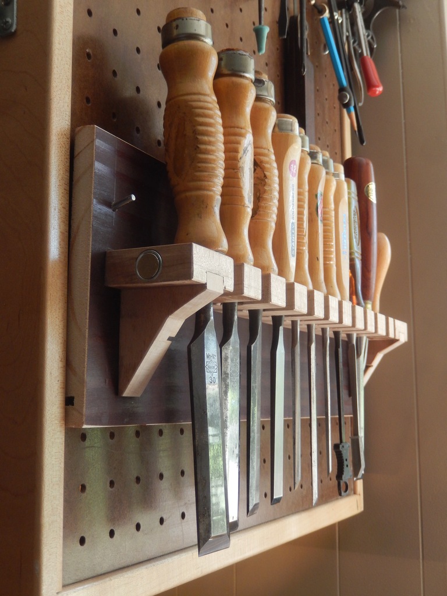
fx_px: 775
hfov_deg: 32.2
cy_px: 298
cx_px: 224
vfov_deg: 42.1
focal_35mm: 45
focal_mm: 8.1
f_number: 4.3
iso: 200
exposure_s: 1/30
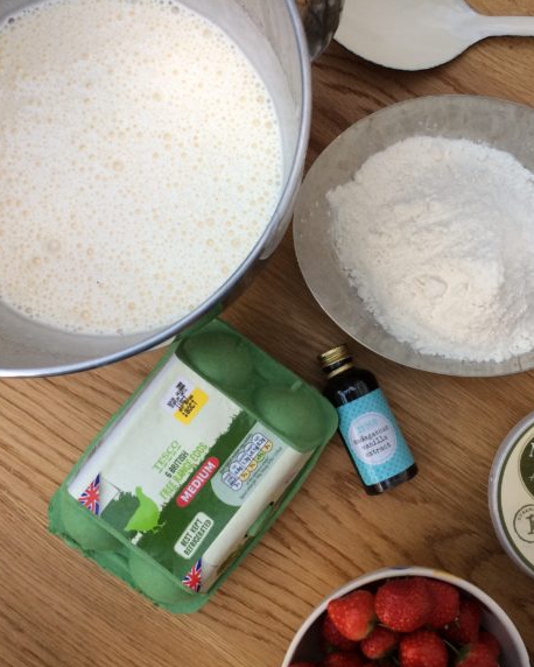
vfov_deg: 47.9
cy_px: 334
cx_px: 358
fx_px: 750
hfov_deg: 38.7
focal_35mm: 38
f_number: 2.2
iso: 50
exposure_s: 1/33
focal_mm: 4.15
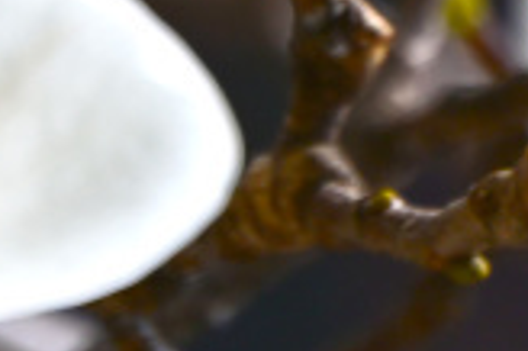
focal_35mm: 1250
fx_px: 18315
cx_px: 596
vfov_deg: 1.1
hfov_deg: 1.7
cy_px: -414
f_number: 6.3
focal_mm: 200
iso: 100
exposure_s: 1/500
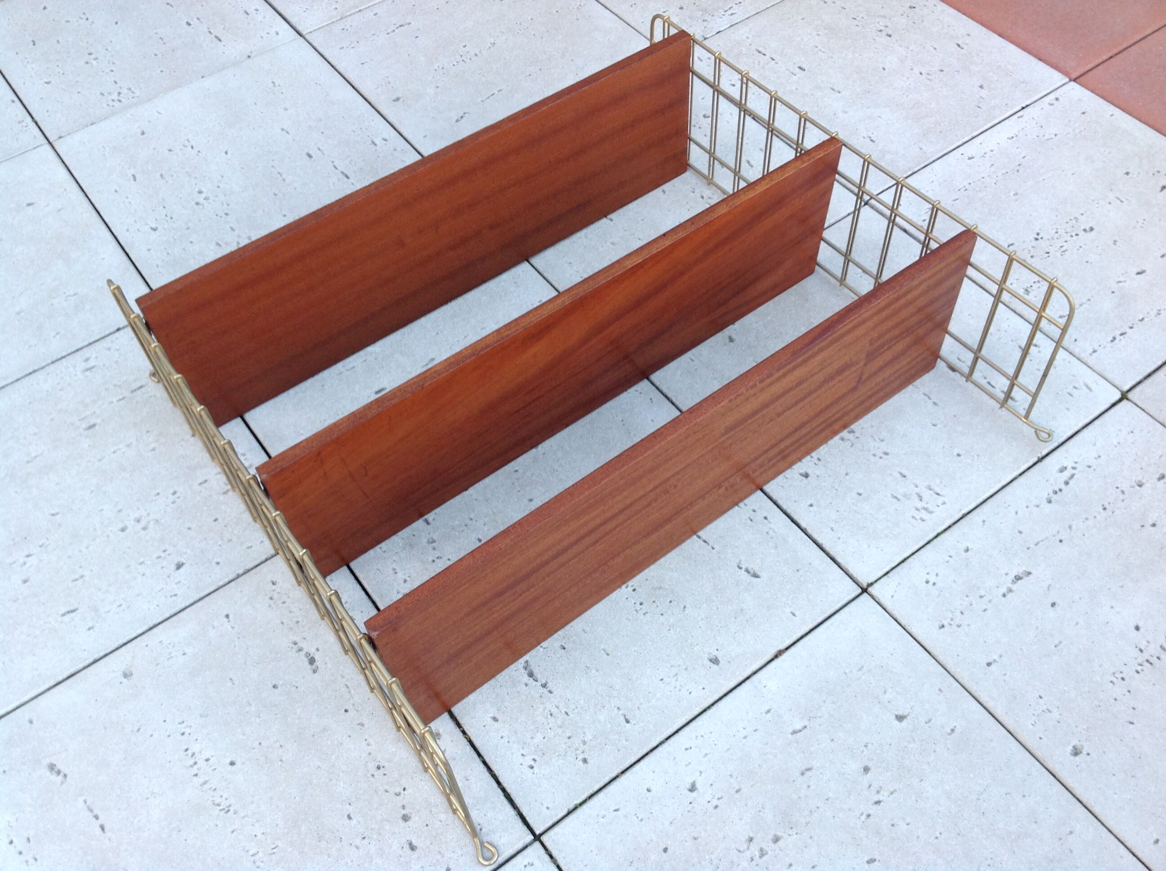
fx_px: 1177
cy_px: 436
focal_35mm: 35
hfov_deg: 52.7
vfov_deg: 40.6
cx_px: 583
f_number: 2.4
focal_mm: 4.28
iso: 50
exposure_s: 1/40
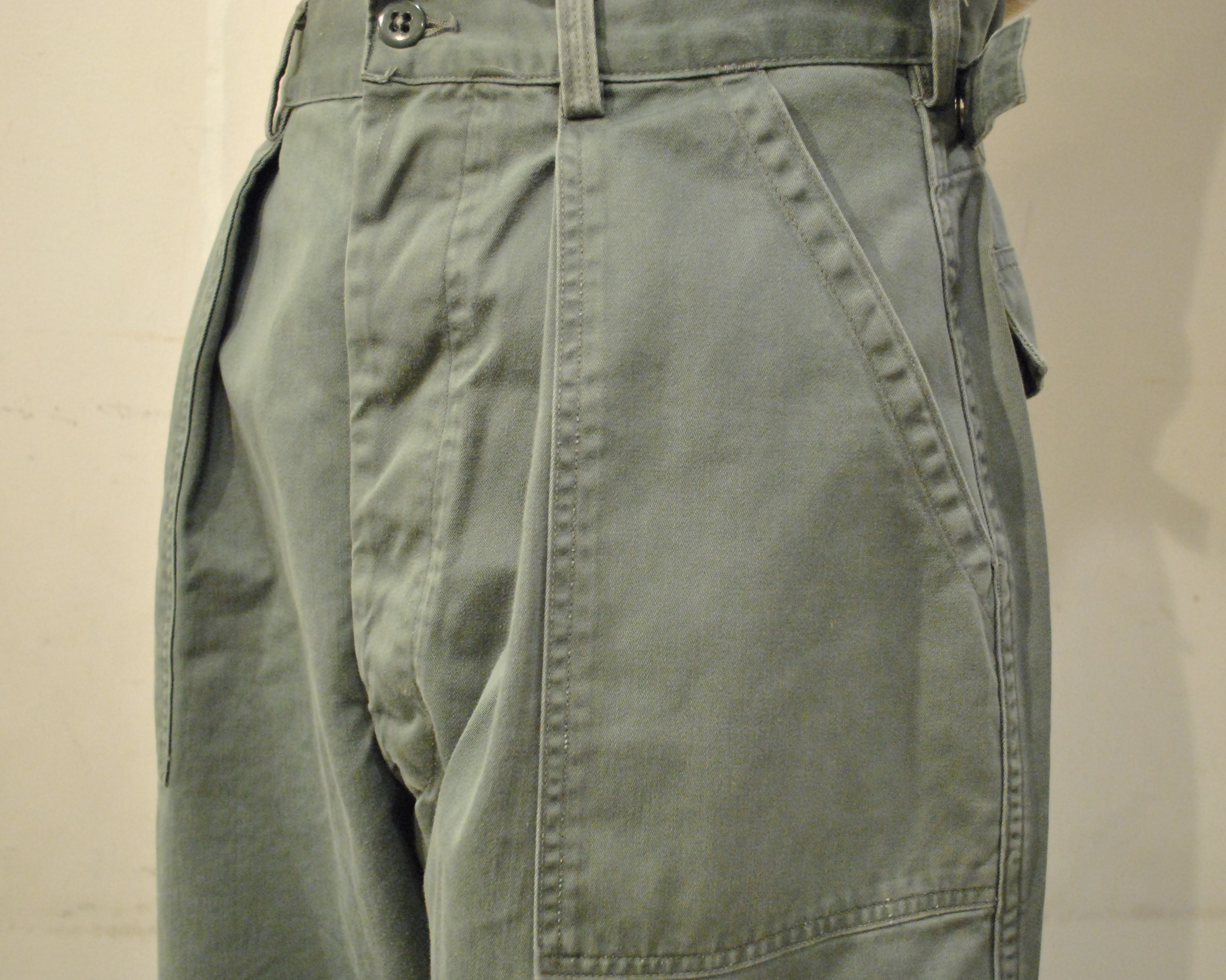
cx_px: 646
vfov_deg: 39.2
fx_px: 1379
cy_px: 497
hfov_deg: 47.9
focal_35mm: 38
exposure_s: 1/50
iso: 1600
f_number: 3.8
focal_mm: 22
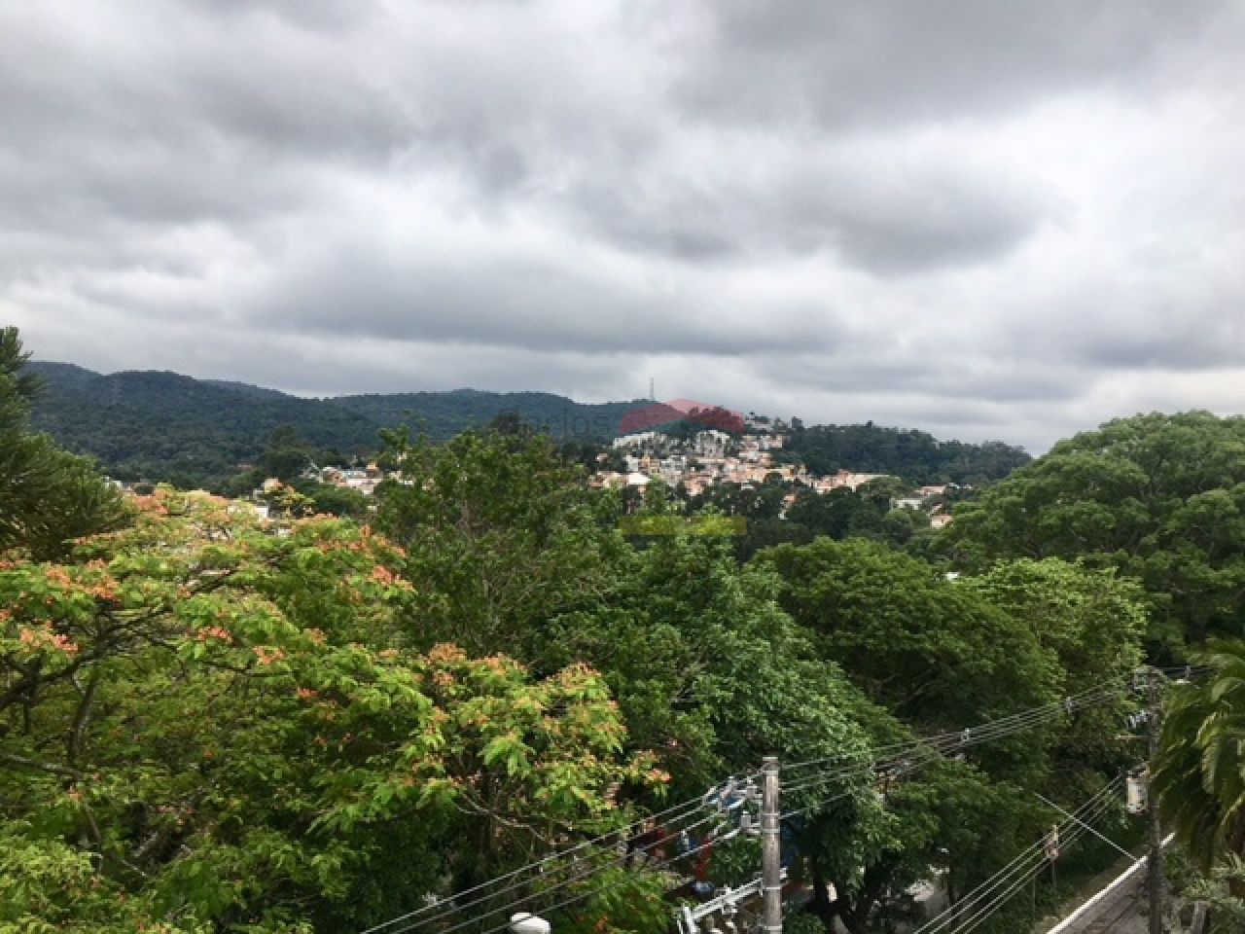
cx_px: 622
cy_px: 467
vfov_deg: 48.2
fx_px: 1043
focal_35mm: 29
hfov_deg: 61.7
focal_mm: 4.15
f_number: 2.2
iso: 25
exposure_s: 1/801
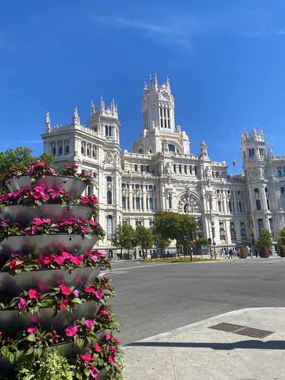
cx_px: 142
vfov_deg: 67.3
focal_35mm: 26
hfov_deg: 53.1
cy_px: 190
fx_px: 285
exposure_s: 1/2890
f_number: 1.8
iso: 32
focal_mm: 4.25
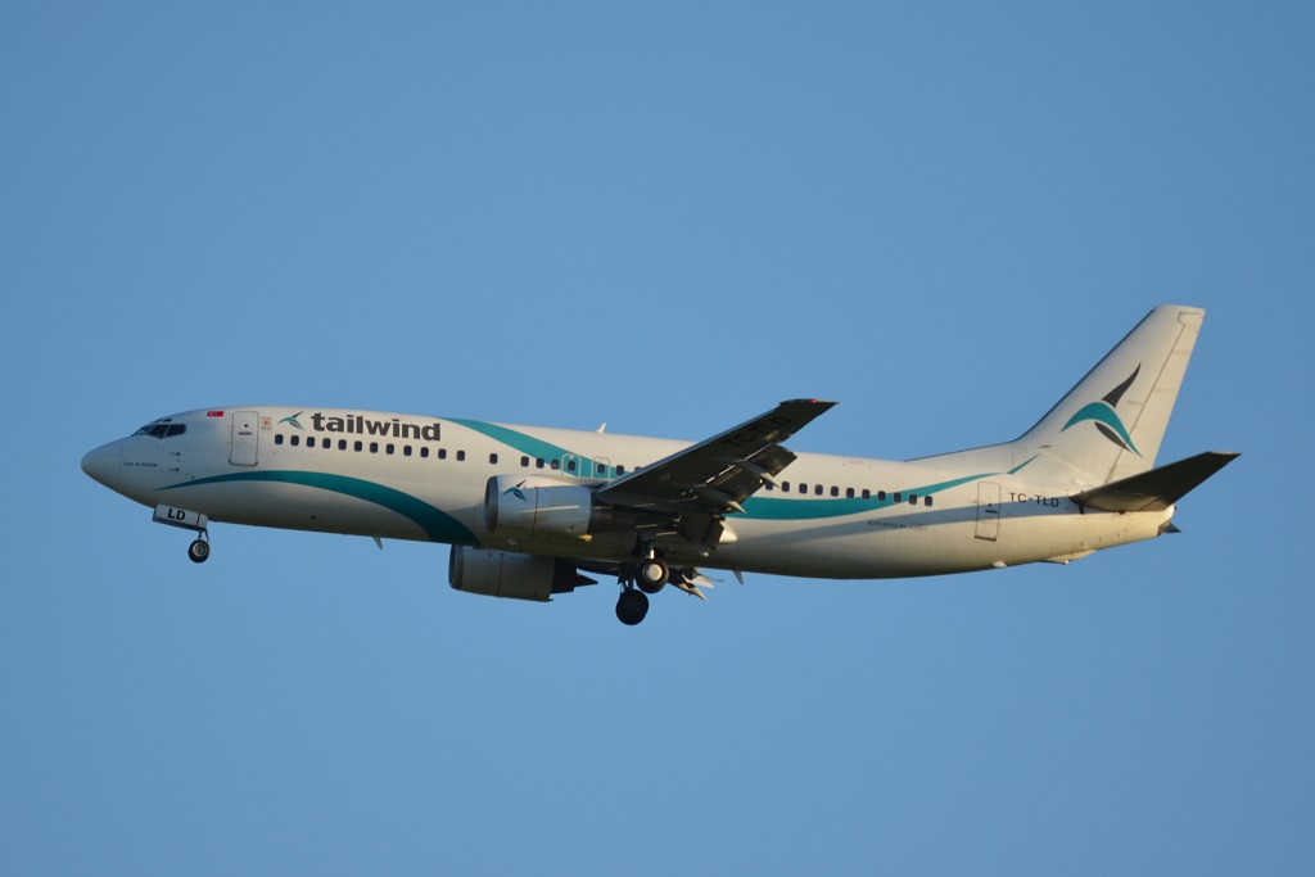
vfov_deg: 3.1
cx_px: 658
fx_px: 16439
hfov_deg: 4.6
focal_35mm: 450
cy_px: 438
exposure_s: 1/800
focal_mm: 300
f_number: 6.3
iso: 200
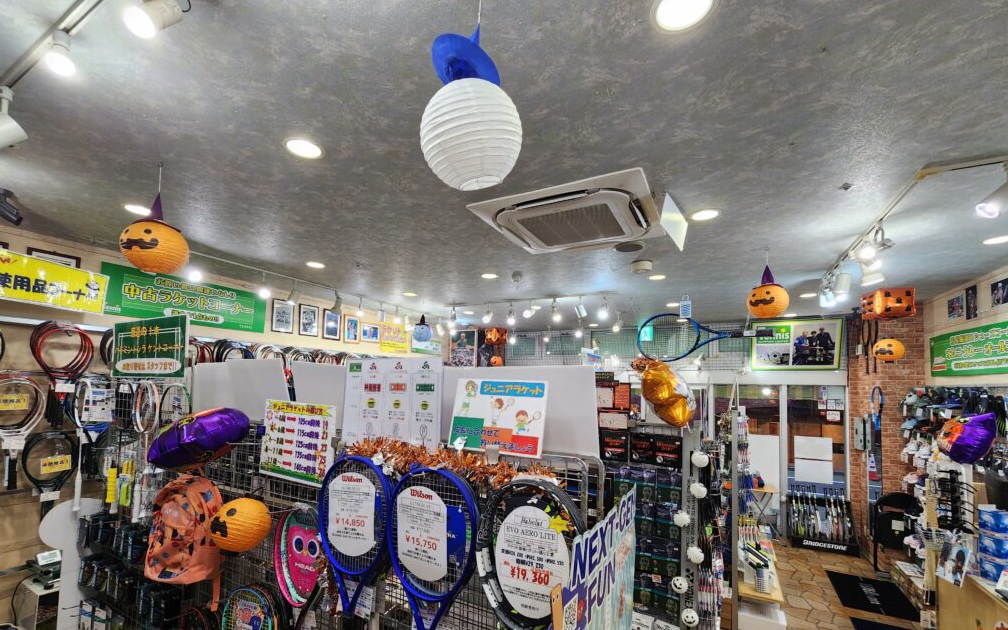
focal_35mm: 14
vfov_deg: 78.0
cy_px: 370
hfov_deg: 105.3
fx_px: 385
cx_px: 498
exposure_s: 1/50
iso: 160
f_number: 2.2
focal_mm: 2.2
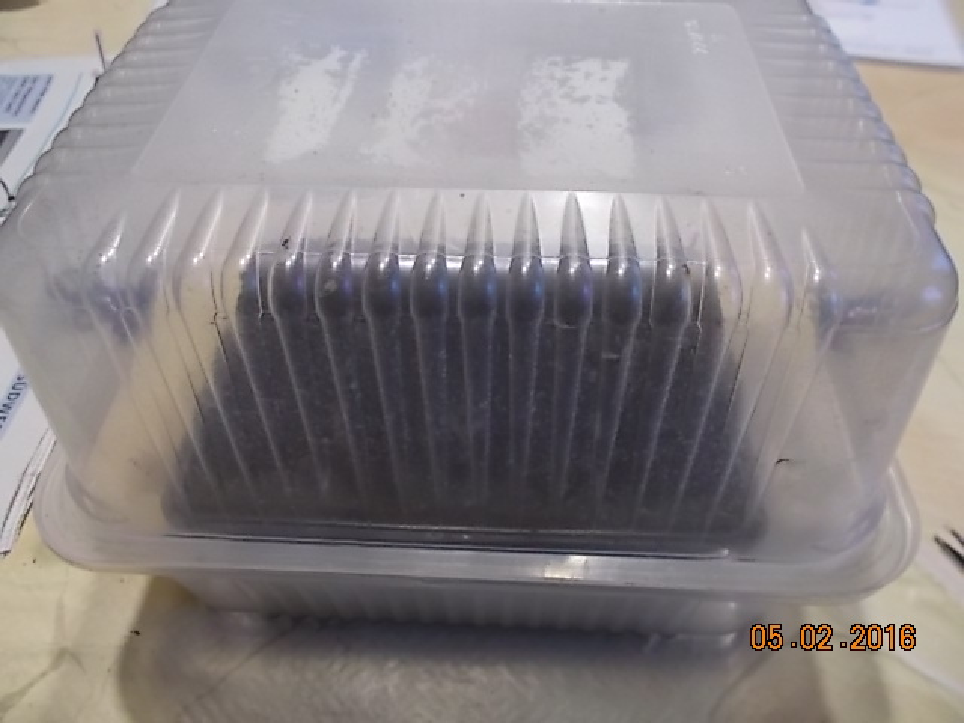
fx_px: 724
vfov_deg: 53.1
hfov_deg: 67.3
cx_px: 482
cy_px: 362
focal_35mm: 26
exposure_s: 1/25
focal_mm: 4.6
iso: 200
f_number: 3.2
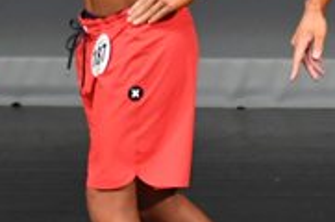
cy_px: 7
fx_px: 12531
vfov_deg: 1.0
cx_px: 554
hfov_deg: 1.5
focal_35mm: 1349
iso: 4000
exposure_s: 1/400
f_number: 5.6
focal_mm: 210
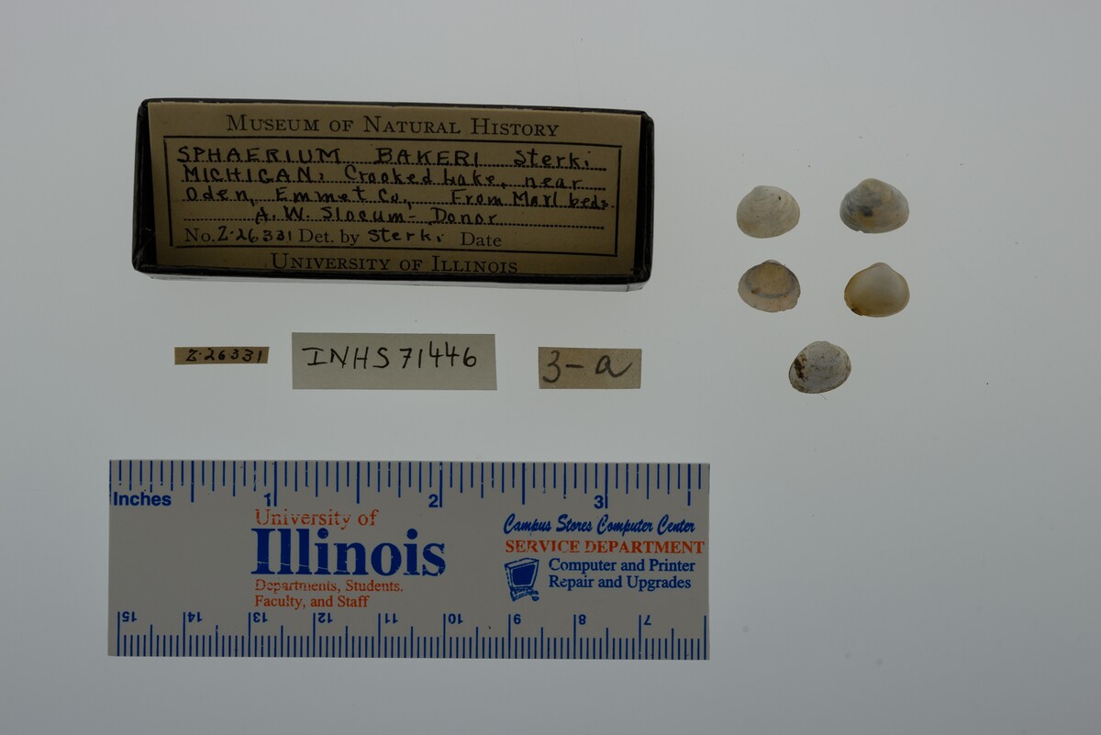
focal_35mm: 60
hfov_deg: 33.4
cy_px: 368
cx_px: 550
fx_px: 1836
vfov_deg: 22.6
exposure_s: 1/200
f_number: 10
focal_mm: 60
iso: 100
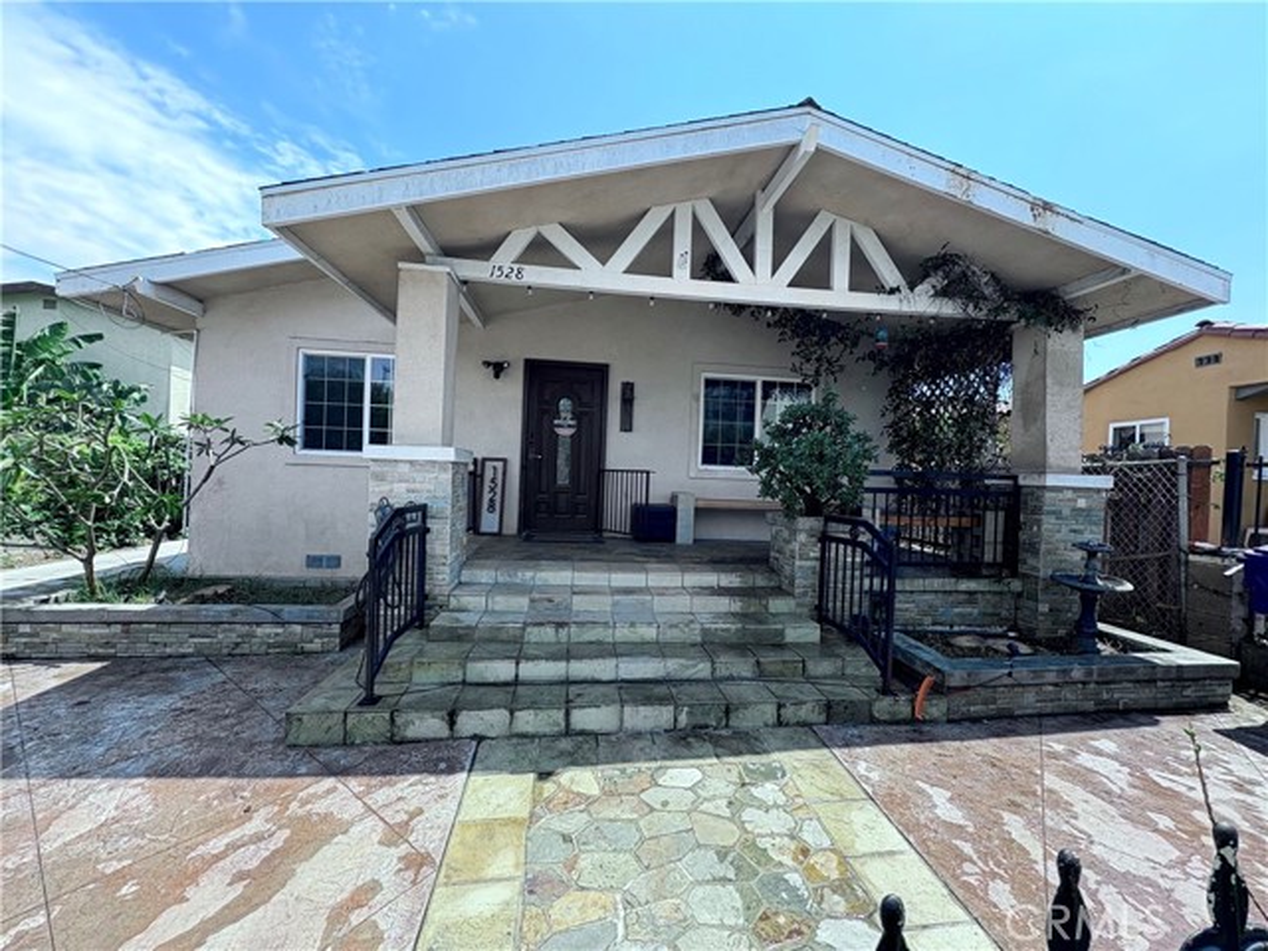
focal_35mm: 14
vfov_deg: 85.7
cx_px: 634
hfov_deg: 102.1
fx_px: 513
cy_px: 476
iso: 40
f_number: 2.2
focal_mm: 2.22
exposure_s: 1/435
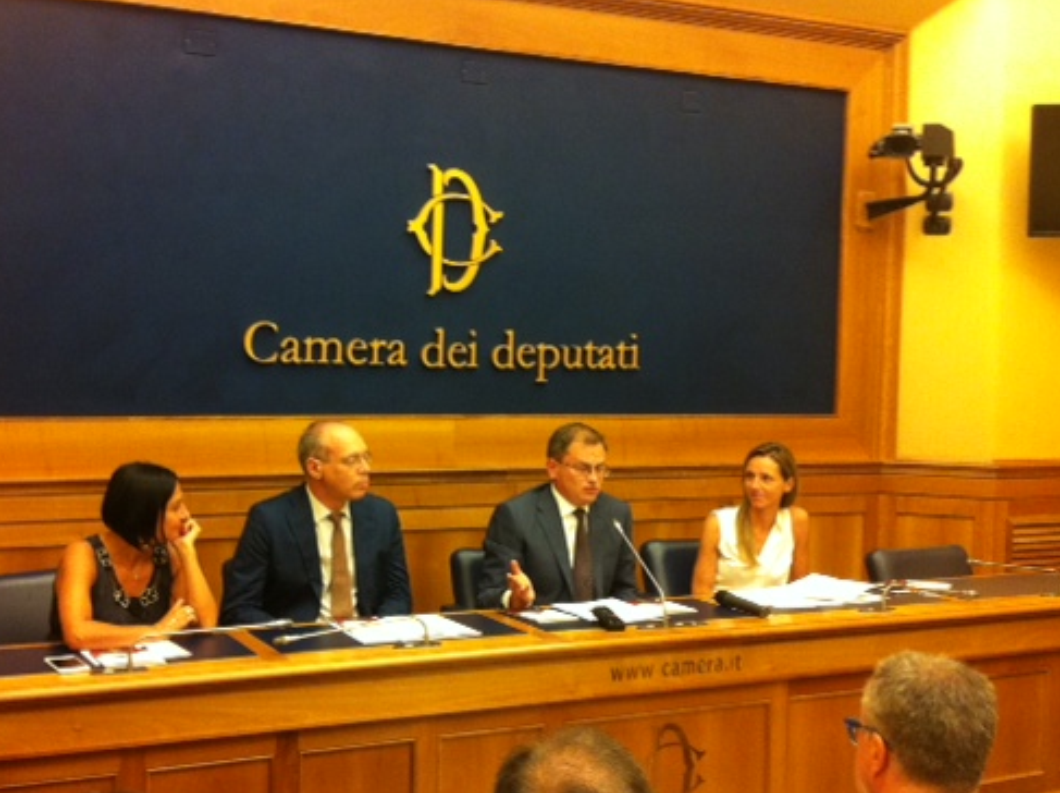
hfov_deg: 41.2
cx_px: 459
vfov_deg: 31.4
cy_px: 412
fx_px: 1407
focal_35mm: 46
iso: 160
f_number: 2.8
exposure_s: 1/15
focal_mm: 3.85
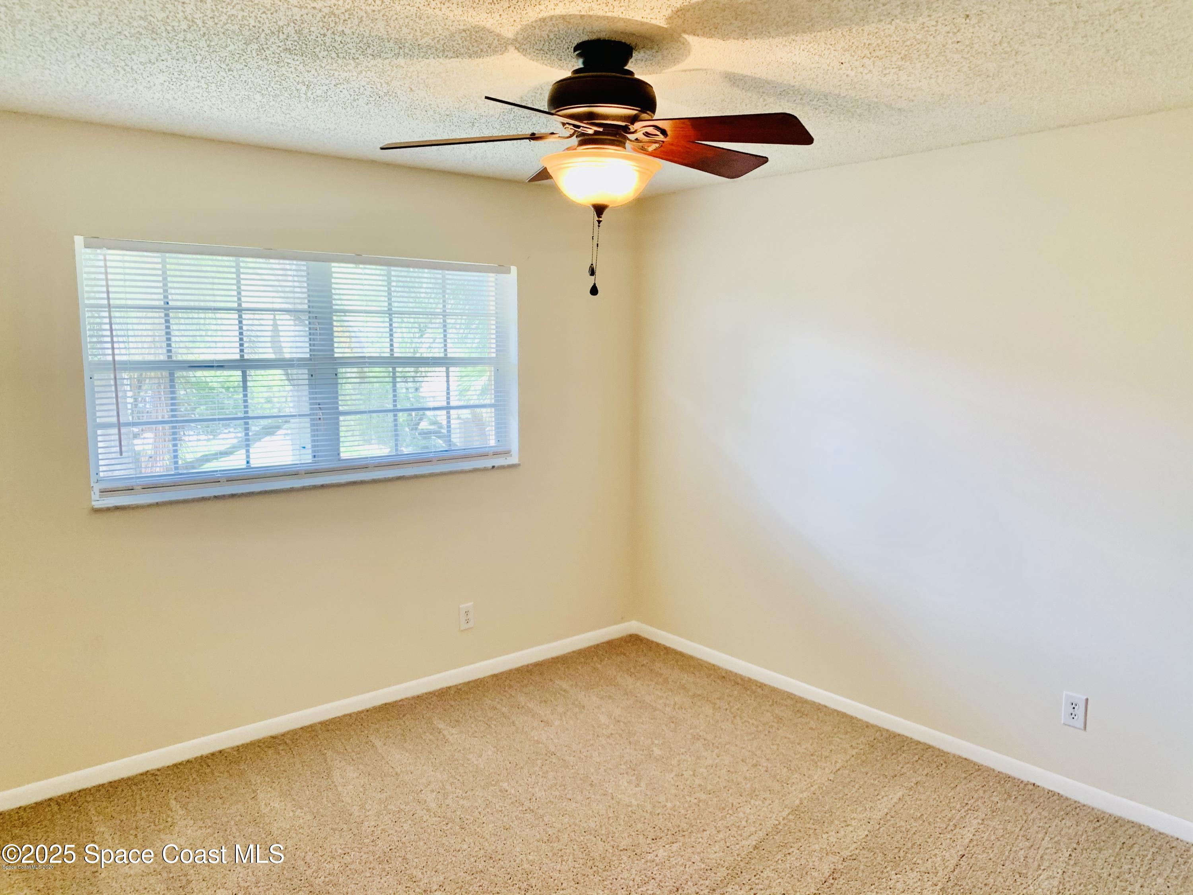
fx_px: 896
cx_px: 596
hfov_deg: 67.3
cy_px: 448
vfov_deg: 53.1
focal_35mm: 26
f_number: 1.8
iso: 64
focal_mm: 4.25
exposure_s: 1/60
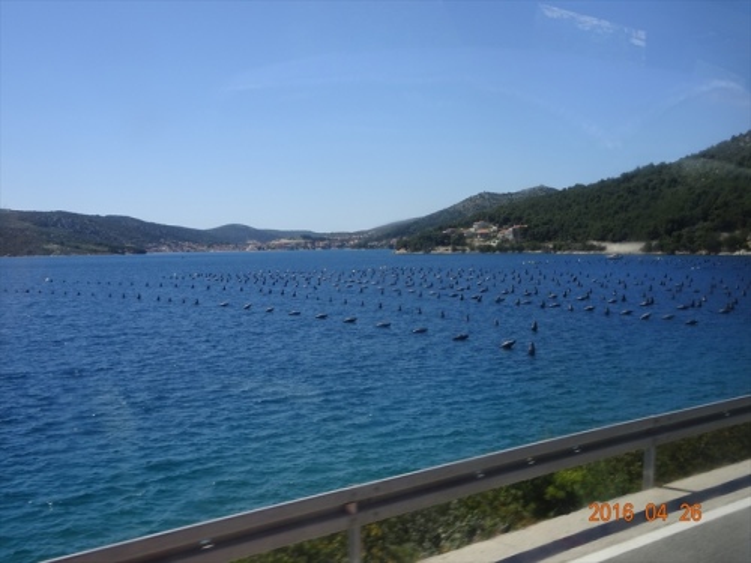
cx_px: 376
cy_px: 282
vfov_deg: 33.6
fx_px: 933
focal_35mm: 43
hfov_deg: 43.9
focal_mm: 7.3
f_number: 4.5
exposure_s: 1/320
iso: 80
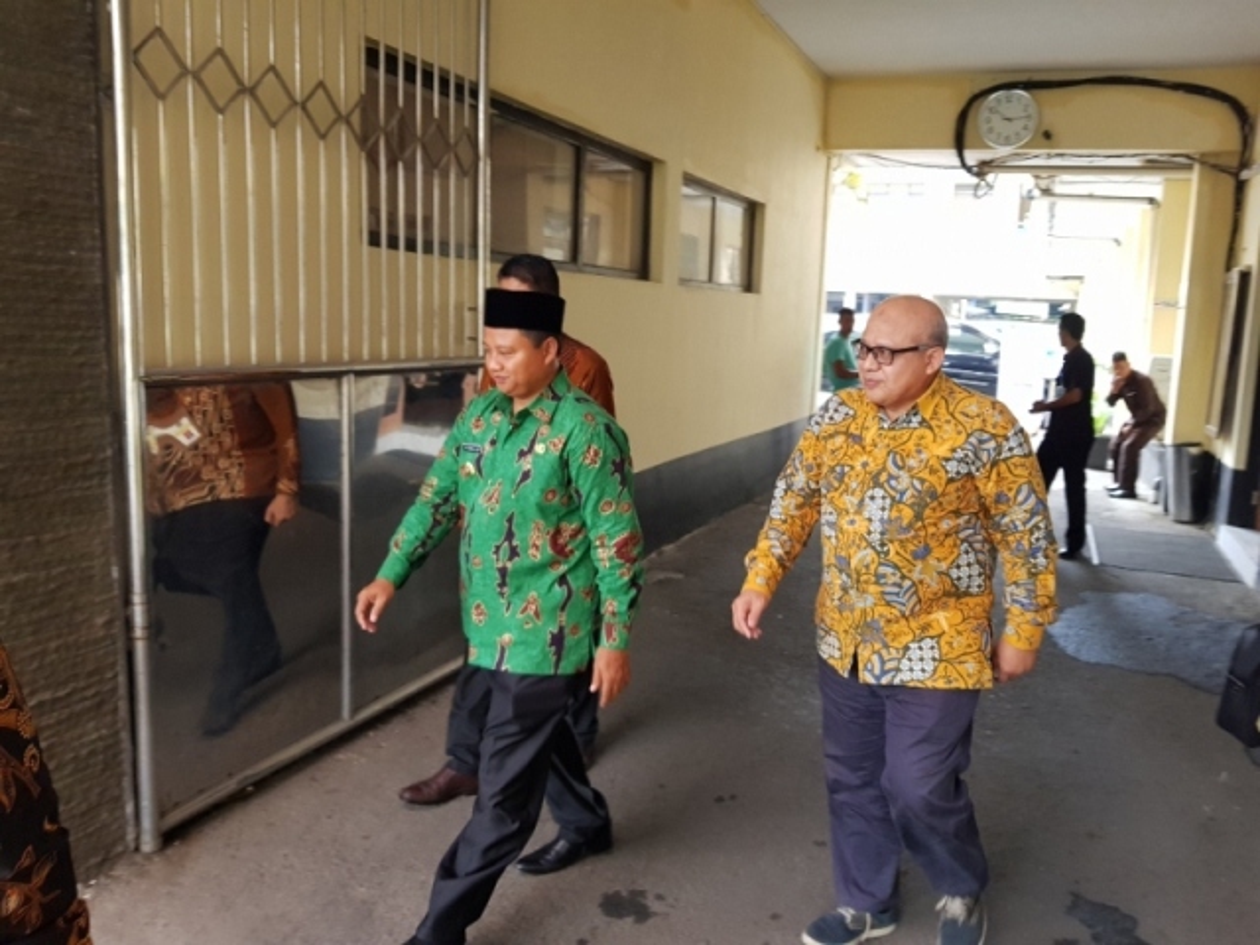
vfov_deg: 53.1
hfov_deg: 67.3
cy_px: 472
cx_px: 630
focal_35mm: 26
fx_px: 946
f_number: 1.7
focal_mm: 4.3
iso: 100
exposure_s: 1/100
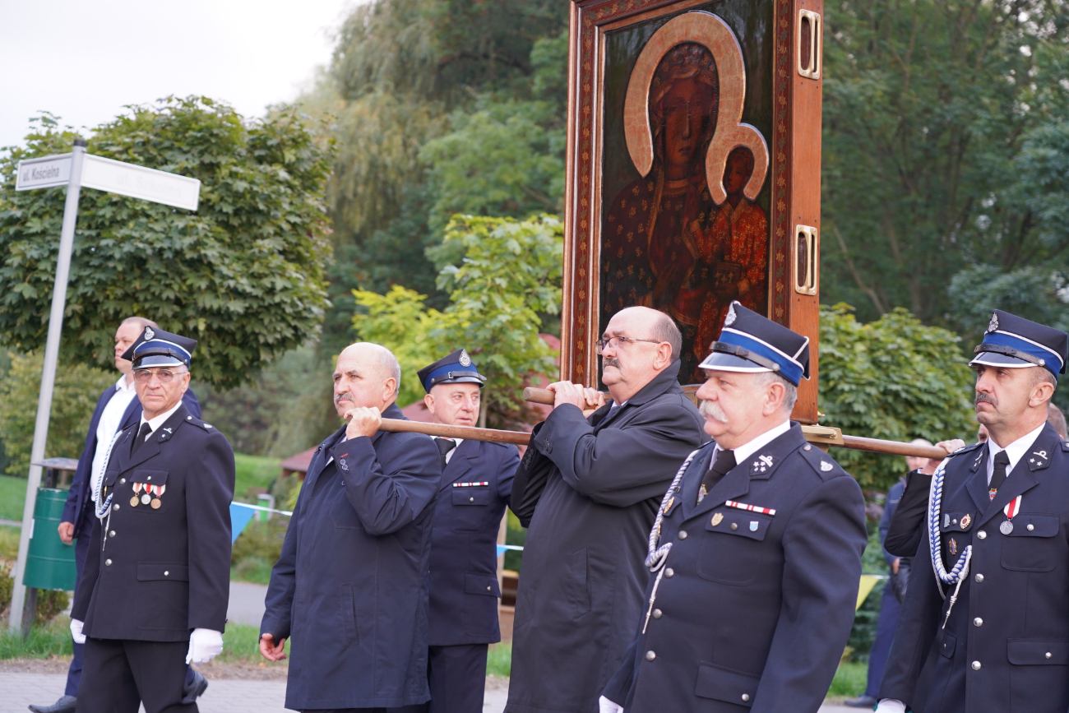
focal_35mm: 65
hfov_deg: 31.0
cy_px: 356
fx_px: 1930
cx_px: 534
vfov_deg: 20.9
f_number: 4
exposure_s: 1/160
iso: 800
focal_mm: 65
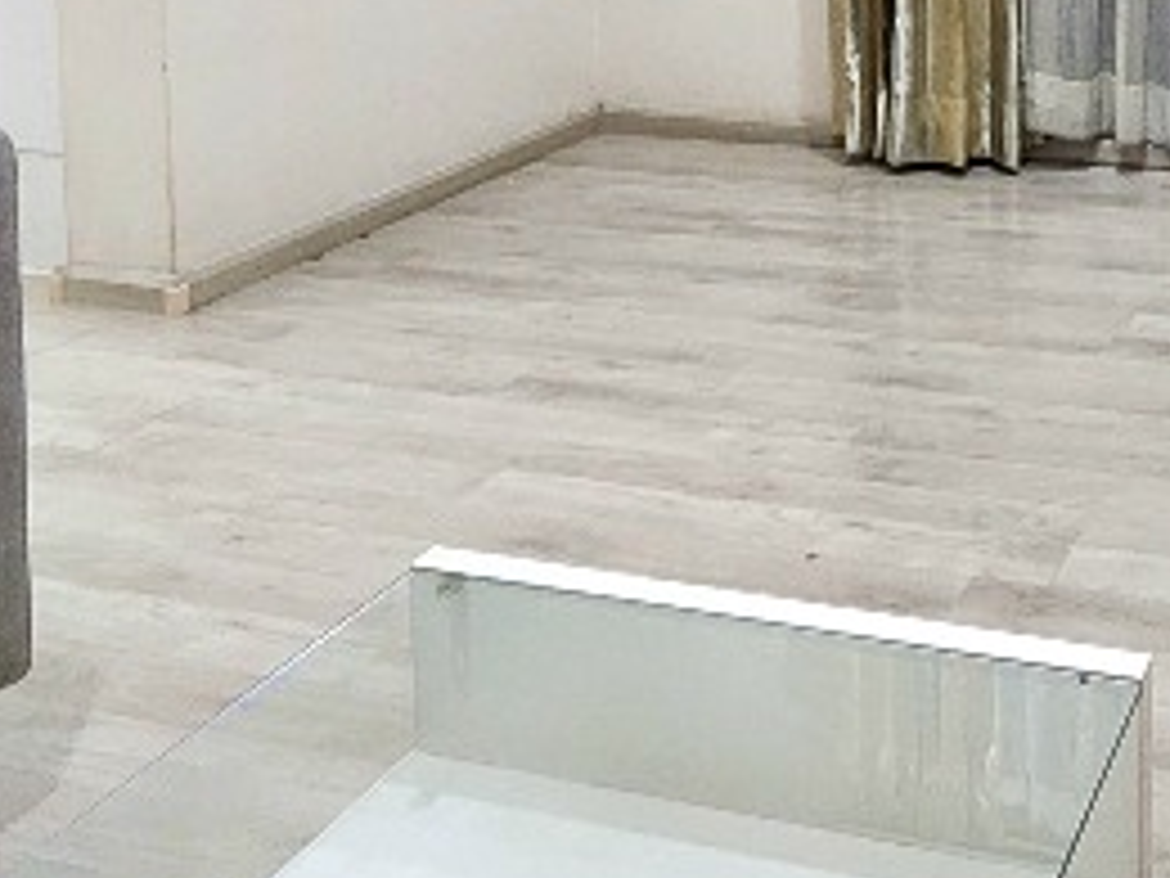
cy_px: -104
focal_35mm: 50
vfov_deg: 26.6
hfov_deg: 36.8
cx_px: 950
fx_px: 1690
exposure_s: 1/33
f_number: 2.2
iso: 400
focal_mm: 2.2
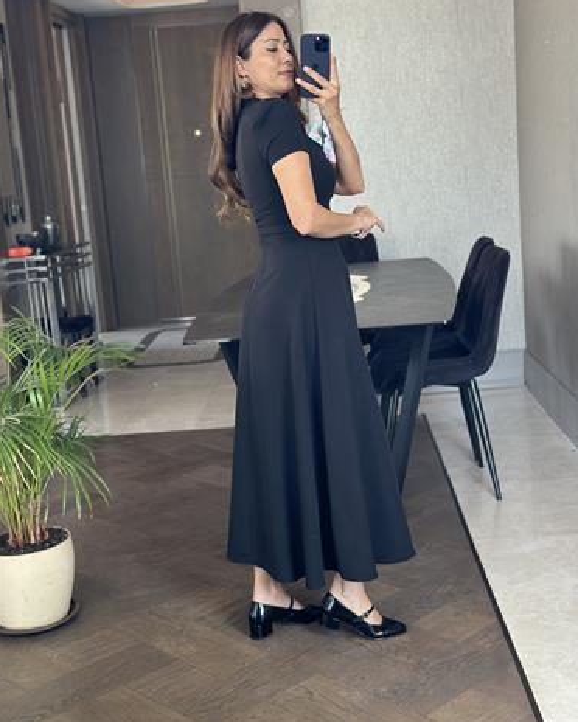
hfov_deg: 29.7
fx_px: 1091
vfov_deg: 36.6
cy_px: 337
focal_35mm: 51
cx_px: 292
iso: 125
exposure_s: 1/66
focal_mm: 6.86
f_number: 1.78
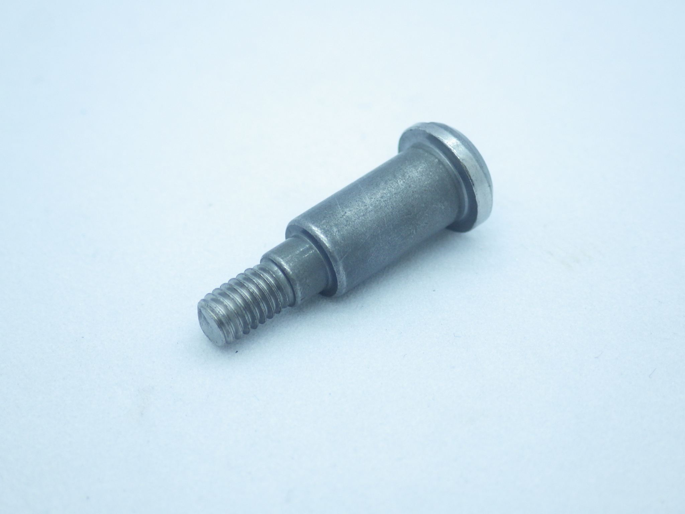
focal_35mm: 81
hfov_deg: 24.1
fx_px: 1603
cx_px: 342
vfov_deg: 18.2
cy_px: 257
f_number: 4.4
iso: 200
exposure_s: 1/160
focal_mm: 14.4
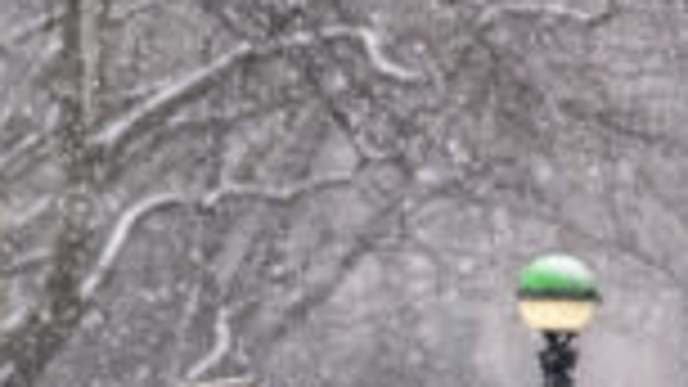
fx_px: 12677
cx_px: 148
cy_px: 790
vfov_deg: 1.7
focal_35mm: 695
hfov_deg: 3.1
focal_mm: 89.6
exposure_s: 1/250
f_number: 6.4
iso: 1600
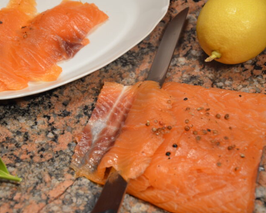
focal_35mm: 129
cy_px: 106
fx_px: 1012
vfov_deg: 12.0
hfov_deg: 15.0
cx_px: 106
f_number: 5.3
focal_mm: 75
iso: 1600
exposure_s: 1/30
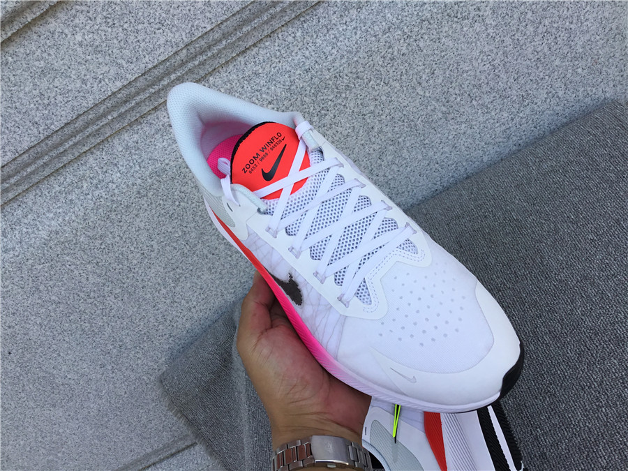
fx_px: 562
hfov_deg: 58.4
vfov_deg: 45.4
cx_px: 314
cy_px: 236
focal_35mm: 31
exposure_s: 1/506
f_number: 2.4
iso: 25
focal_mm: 3.3
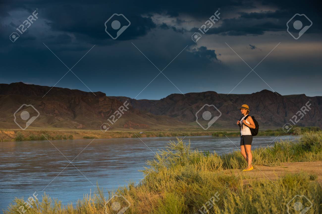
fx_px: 769
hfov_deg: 23.6
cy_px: 107
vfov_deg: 15.9
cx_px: 161
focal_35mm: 86
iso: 200
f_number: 8
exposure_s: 1/160
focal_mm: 86
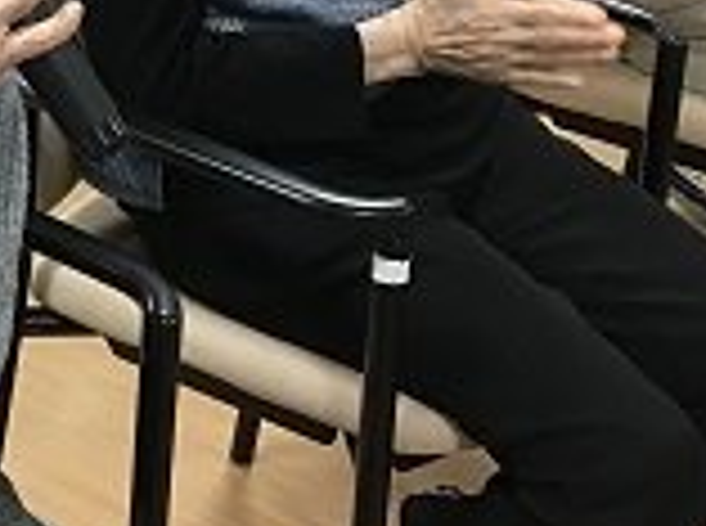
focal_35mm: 99
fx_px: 2015
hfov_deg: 19.1
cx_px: -67
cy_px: -79
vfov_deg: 14.5
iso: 80
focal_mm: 3.3
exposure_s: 1/30
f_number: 2.4
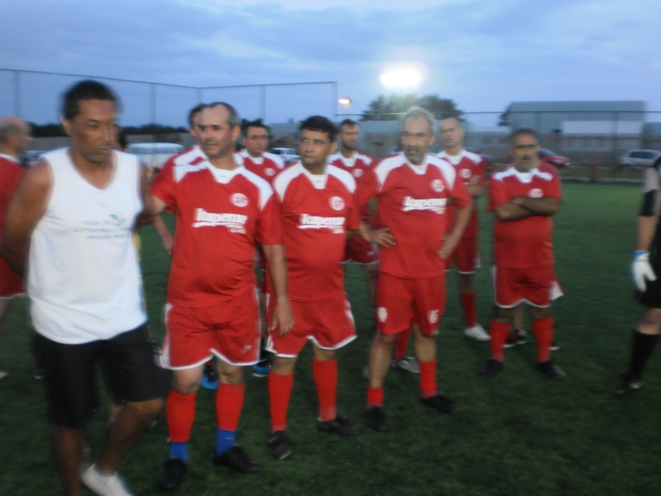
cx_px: 330
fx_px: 687
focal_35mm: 36
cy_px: 248
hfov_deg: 51.4
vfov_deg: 39.7
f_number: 3.1
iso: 200
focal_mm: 6.3
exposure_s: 1/30
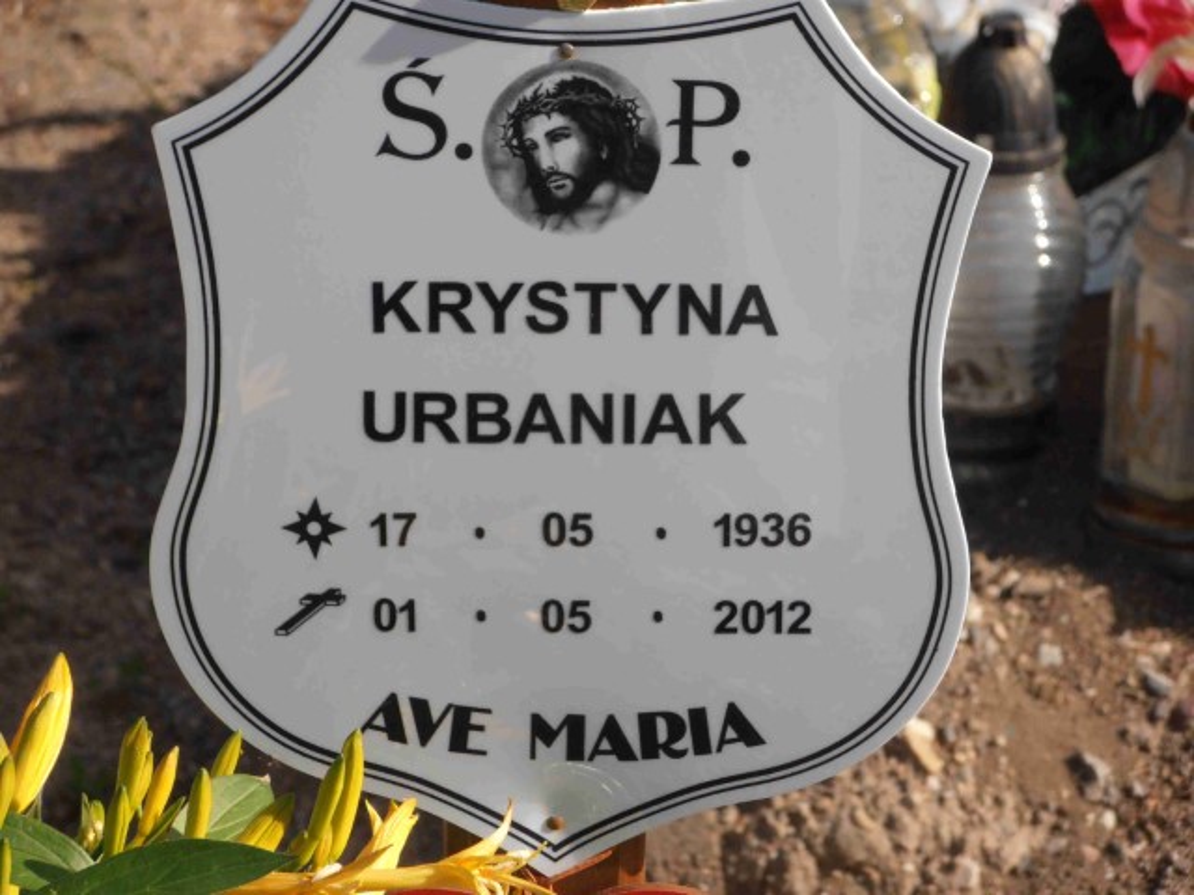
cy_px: 448
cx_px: 597
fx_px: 6830
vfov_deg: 7.5
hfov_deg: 10.0
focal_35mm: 198
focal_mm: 35.05
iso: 80
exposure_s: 1/400
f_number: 5.8
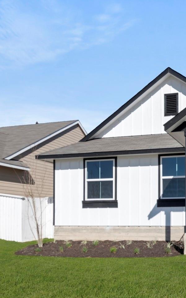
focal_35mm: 62
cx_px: 182
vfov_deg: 33.0
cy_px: 159
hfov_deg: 20.4
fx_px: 503
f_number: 8
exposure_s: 1/800
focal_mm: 24
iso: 400
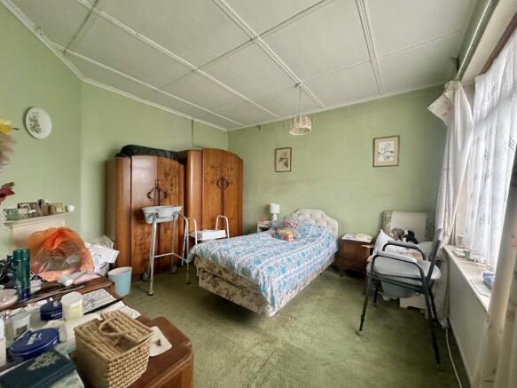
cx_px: 258
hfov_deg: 102.1
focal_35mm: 14
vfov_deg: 85.7
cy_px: 194
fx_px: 209
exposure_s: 1/60
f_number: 2.2
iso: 640
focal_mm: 2.22
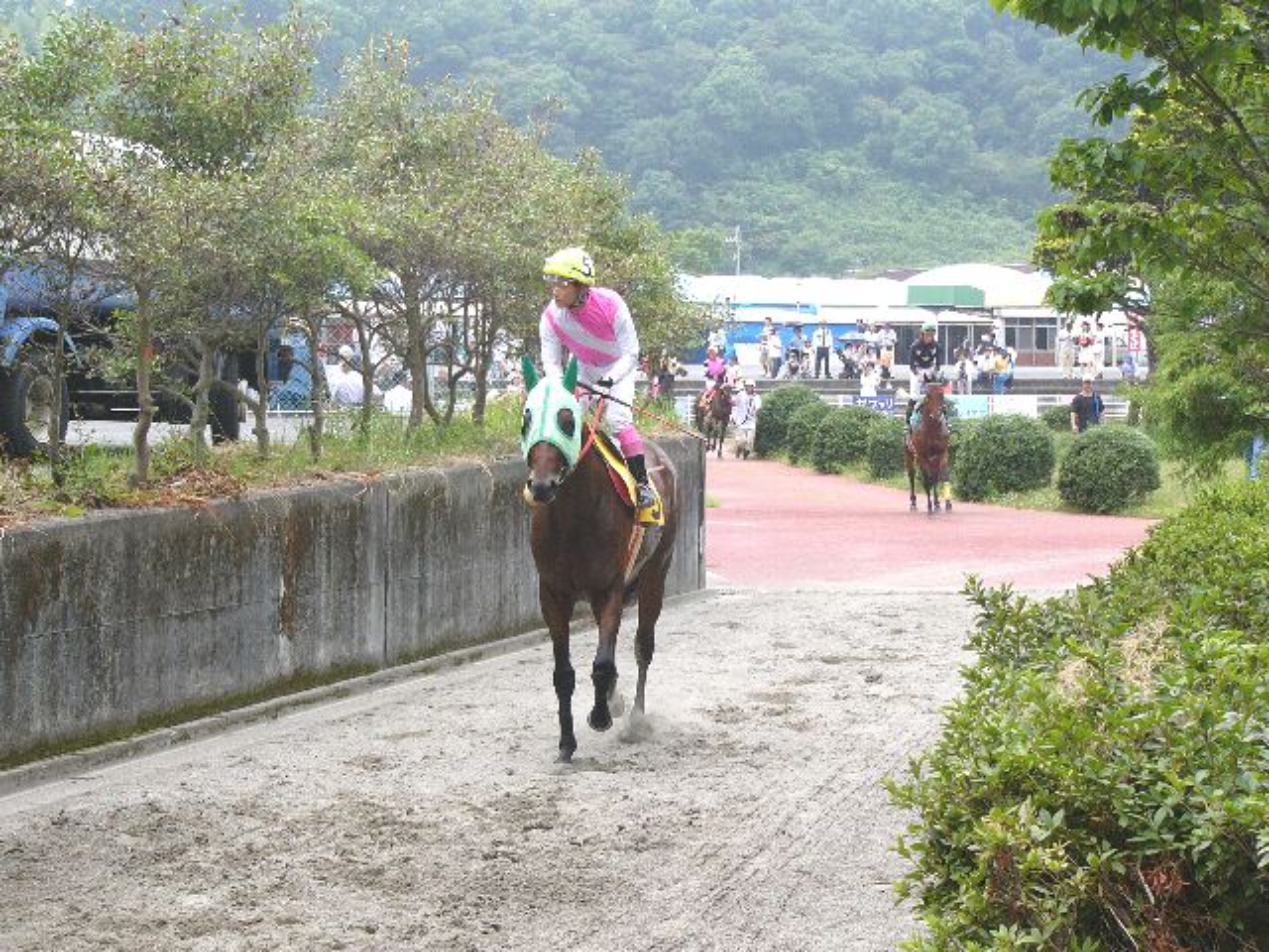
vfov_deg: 18.4
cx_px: 634
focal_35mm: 80
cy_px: 476
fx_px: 2933
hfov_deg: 24.4
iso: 100
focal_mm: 13.3
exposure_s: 1/500
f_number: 4
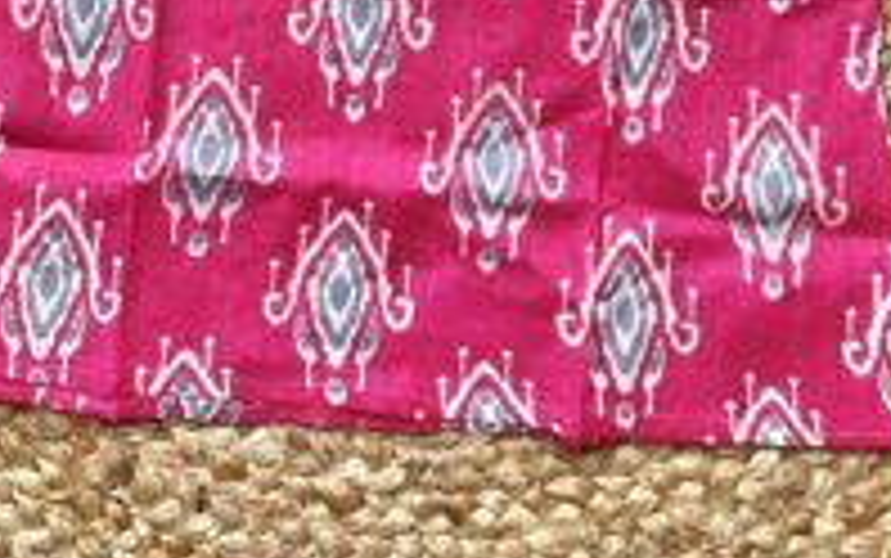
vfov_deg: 19.1
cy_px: -270
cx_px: 378
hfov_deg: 33.9
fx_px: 1458
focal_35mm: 60
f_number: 1.6
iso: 125
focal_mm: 5.1
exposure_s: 1/95
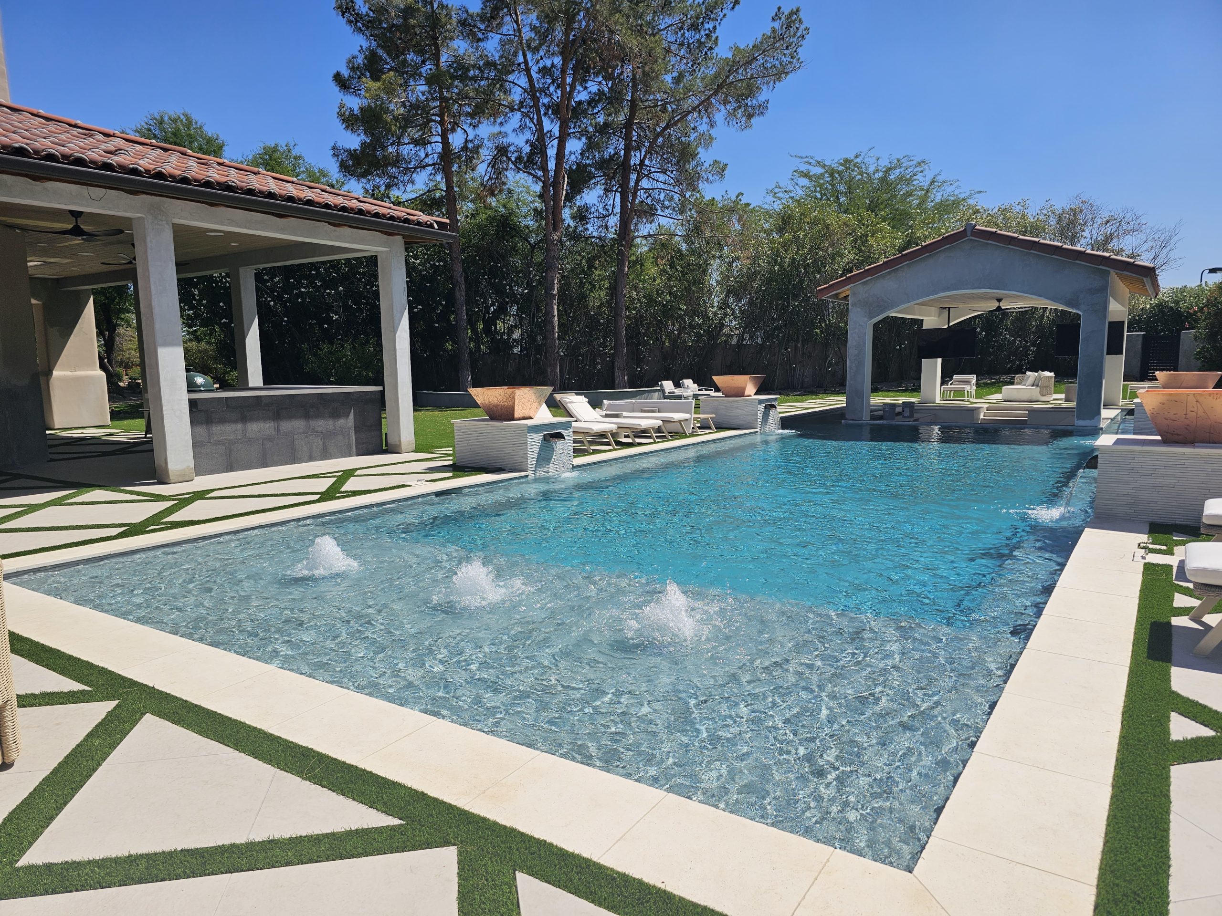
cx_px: 611
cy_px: 458
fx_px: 812
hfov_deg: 73.9
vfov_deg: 58.9
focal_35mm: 23
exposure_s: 1/1311
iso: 10
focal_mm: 6.3
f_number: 1.7
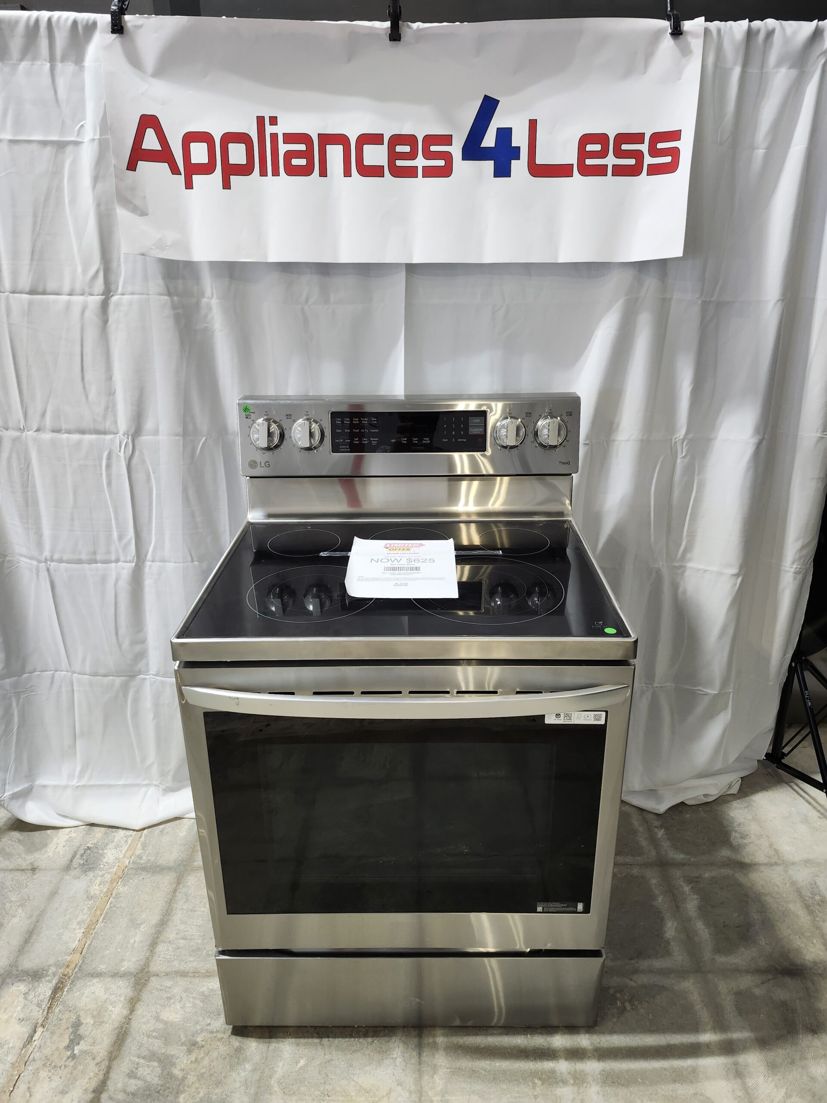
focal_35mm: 23
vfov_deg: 73.9
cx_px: 414
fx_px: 733
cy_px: 552
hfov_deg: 58.9
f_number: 1.8
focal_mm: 5.54
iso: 200
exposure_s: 1/120
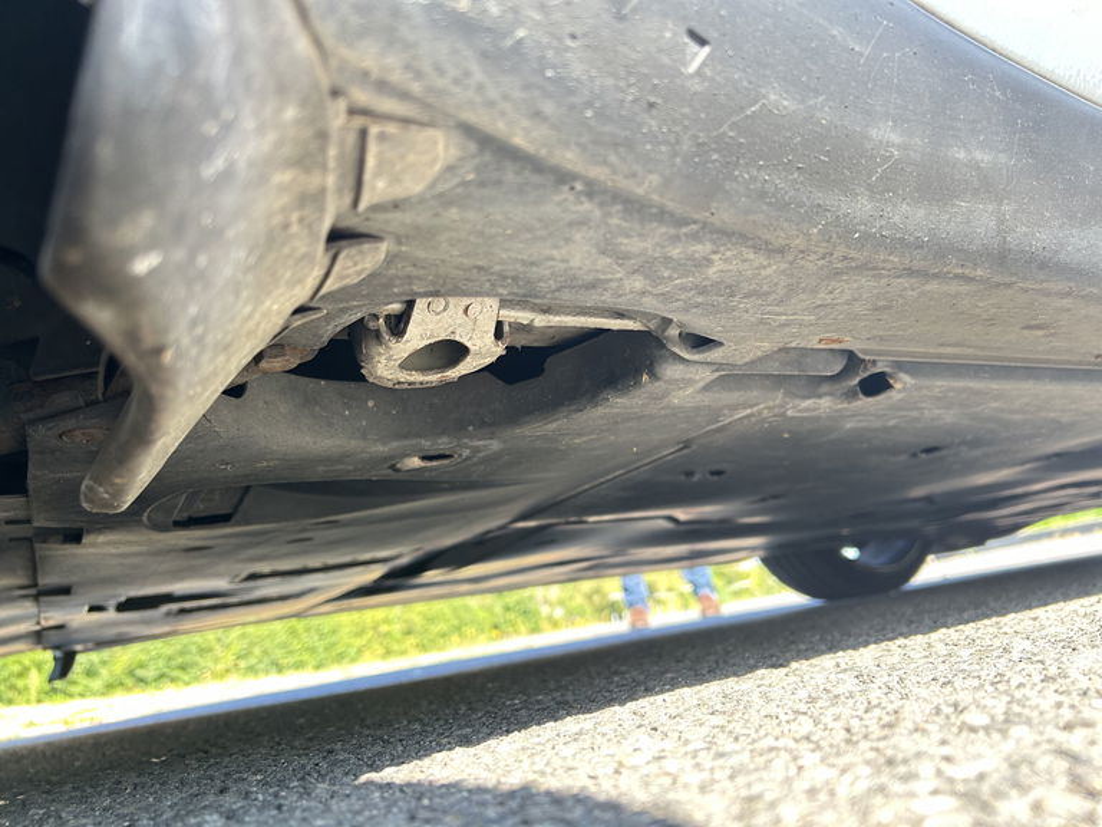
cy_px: 414
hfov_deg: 67.3
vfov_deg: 53.1
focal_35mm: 26
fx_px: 828
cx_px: 551
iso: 64
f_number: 1.5
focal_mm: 5.7
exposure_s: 1/132
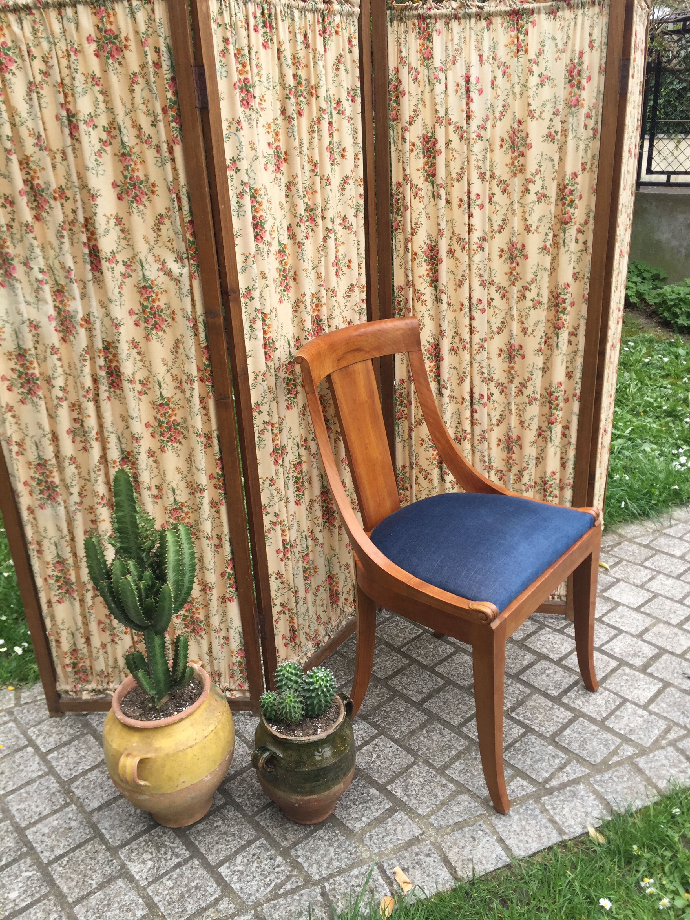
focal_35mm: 29
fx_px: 771
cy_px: 460
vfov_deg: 61.7
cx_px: 345
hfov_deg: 48.2
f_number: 2.2
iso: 32
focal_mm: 4.15
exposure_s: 1/335
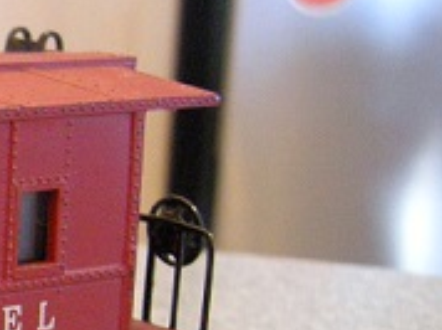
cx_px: -405
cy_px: 440
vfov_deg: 10.5
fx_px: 1760
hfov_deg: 12.7
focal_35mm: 138
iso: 400
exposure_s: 1/17.5
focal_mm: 7.5
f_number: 2.7
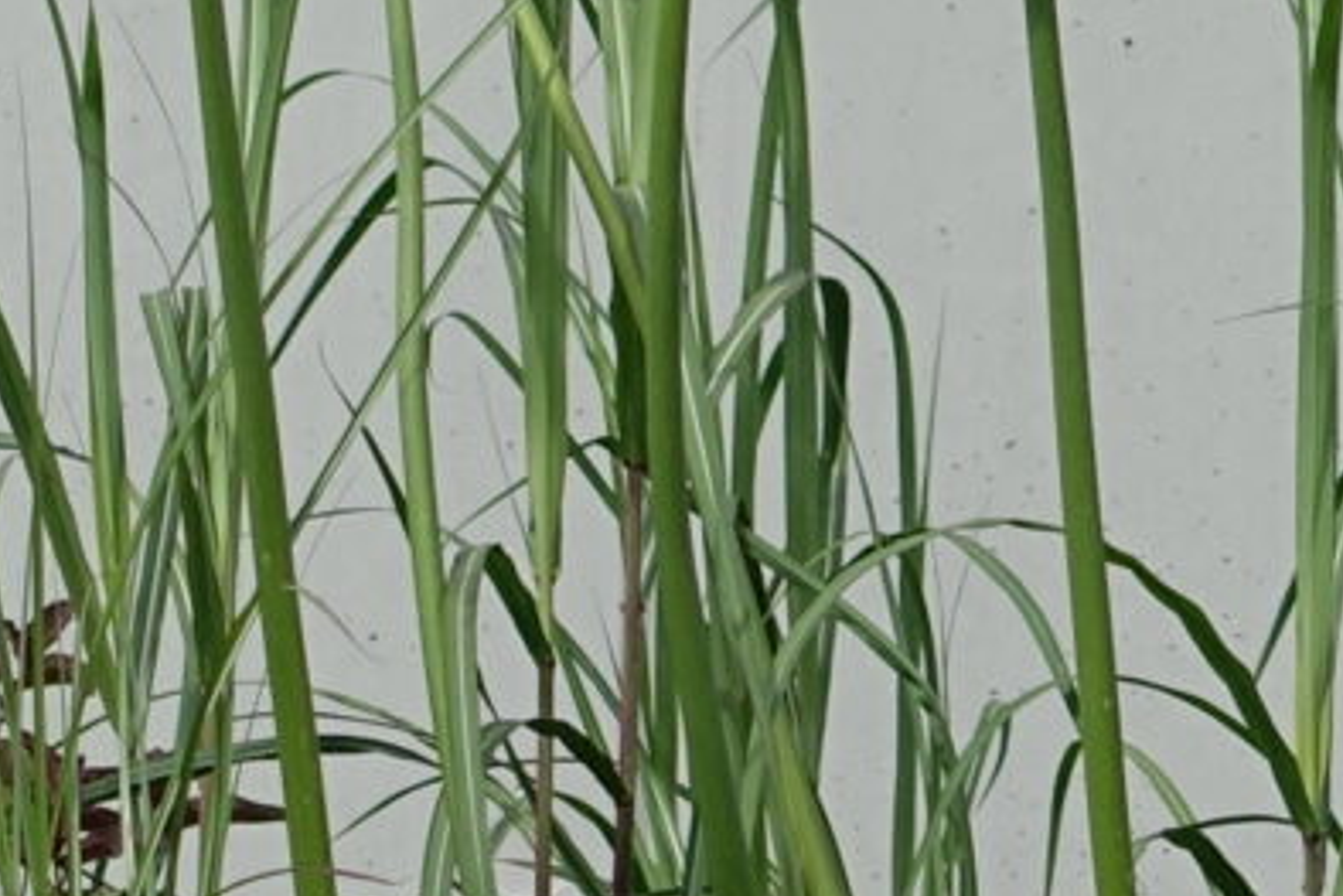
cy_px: 32
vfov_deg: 4.6
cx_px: 1186
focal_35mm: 299
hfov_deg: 6.9
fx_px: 11158
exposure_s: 1/250
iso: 125
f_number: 2.8
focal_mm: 16.84
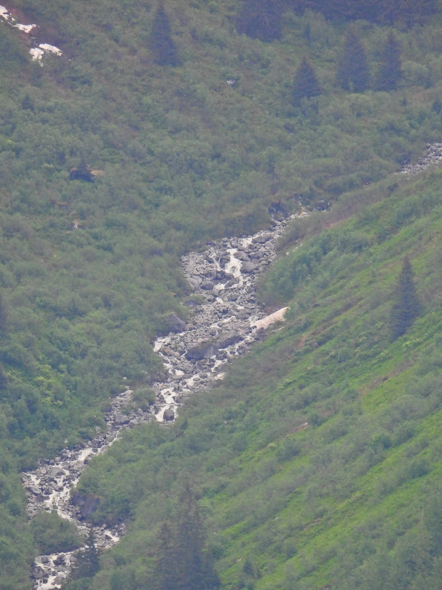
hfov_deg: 1.5
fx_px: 17025
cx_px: 221
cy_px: 295
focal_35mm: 1000
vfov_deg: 2.0
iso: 400
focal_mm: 178
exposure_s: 1/500
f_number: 5.6
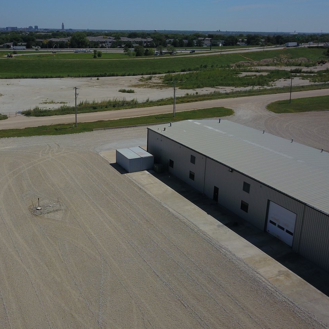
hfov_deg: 45.5
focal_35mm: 36
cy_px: 137
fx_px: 387
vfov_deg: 45.9
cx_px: 114
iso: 100
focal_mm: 4.73
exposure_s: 1/3802
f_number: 2.2
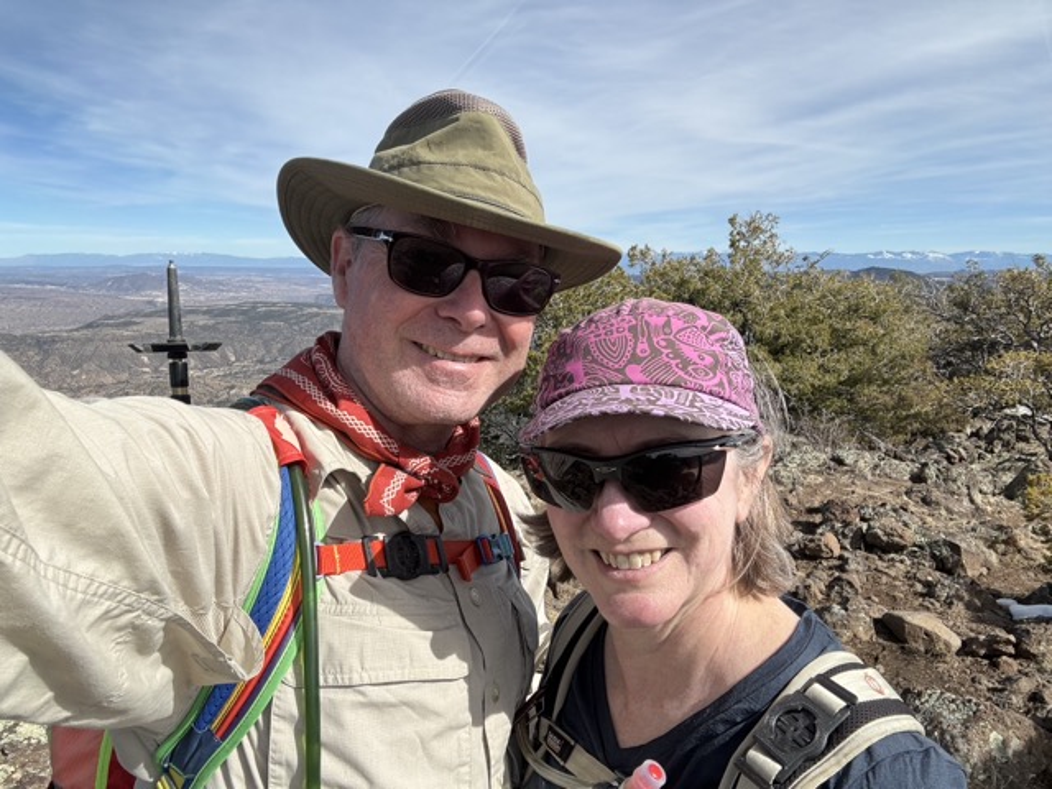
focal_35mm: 23
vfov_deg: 58.9
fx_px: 699
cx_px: 526
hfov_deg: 73.9
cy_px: 394
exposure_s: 1/885
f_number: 1.9
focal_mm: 2.69
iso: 25
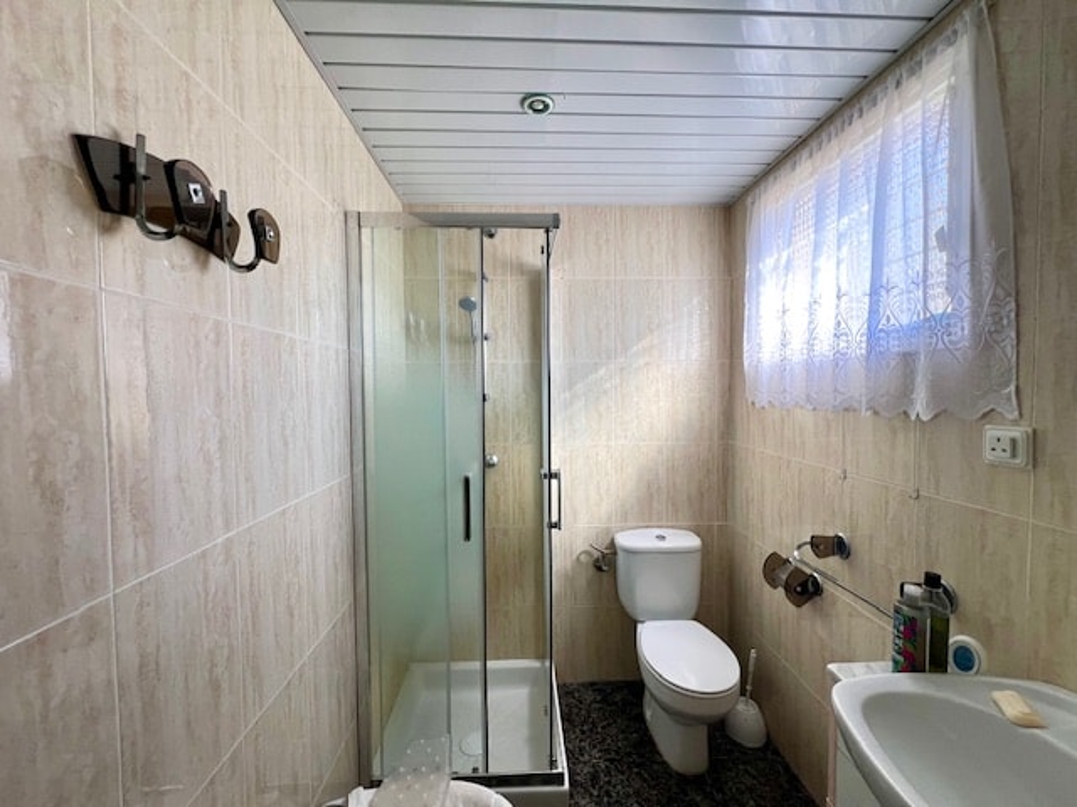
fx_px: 404
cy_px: 404
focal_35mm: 13
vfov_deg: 89.9
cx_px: 538
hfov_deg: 106.2
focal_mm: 1.57
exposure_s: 1/99
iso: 64
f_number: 1.8
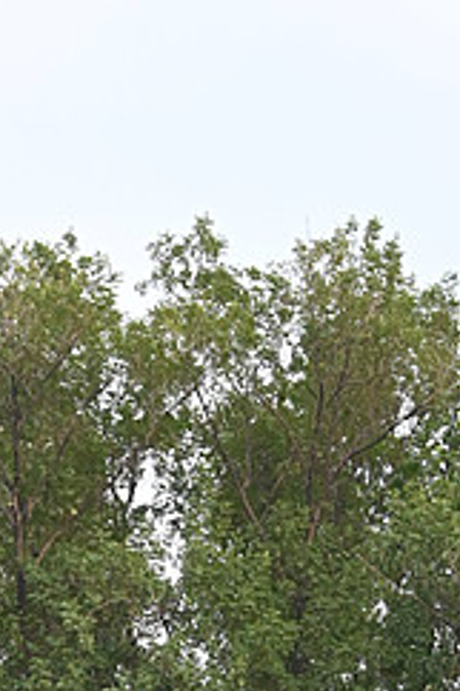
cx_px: 381
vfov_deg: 8.1
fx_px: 4760
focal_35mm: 248
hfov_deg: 5.5
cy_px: 1051
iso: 1400
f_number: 6.3
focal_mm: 50
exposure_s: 1/125
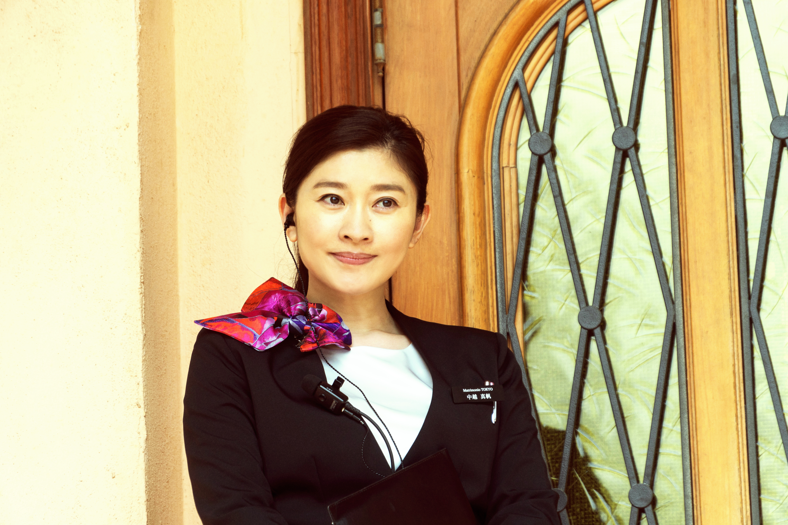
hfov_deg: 9.6
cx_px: 394
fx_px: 4695
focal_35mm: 214
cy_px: 262
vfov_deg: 6.4
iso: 100
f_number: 6.3
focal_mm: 143
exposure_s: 1/250
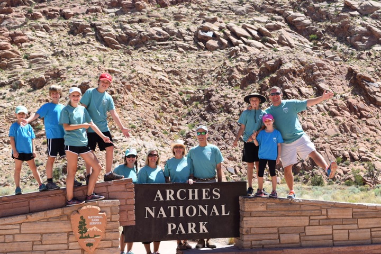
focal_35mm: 54
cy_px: 127
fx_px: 571
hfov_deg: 36.9
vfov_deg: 25.1
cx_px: 190
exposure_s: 1/350
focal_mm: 36
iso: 200
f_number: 9.5
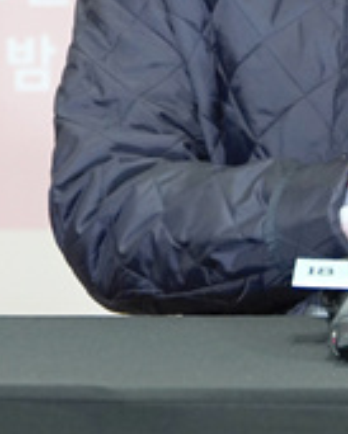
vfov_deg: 3.1
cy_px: -53
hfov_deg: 2.5
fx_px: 7949
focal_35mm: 618
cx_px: 351
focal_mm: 150
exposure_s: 1/125
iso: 3200
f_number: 4
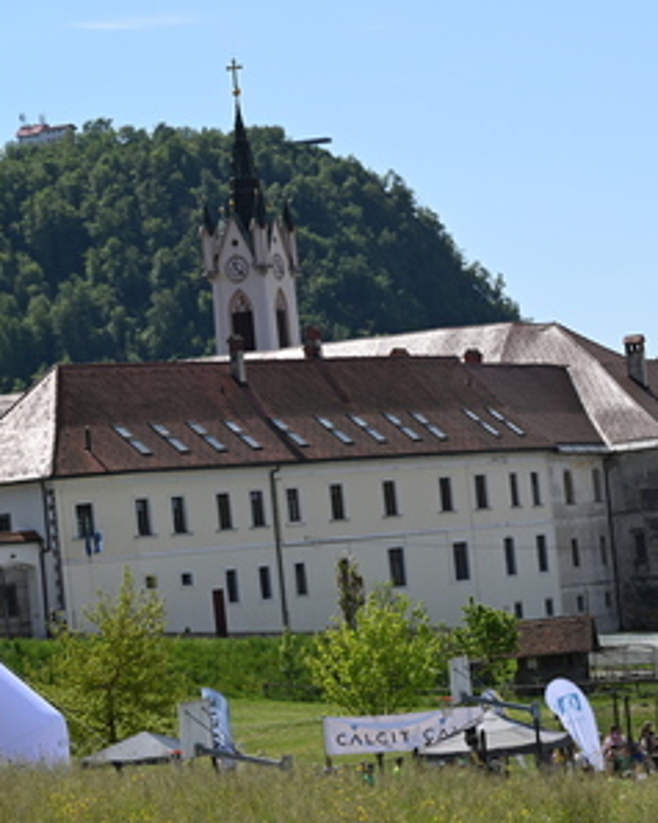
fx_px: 3558
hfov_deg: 10.5
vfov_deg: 13.2
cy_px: 412
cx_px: 509
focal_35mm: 146
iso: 100
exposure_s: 1/400
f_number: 7.1
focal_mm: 103
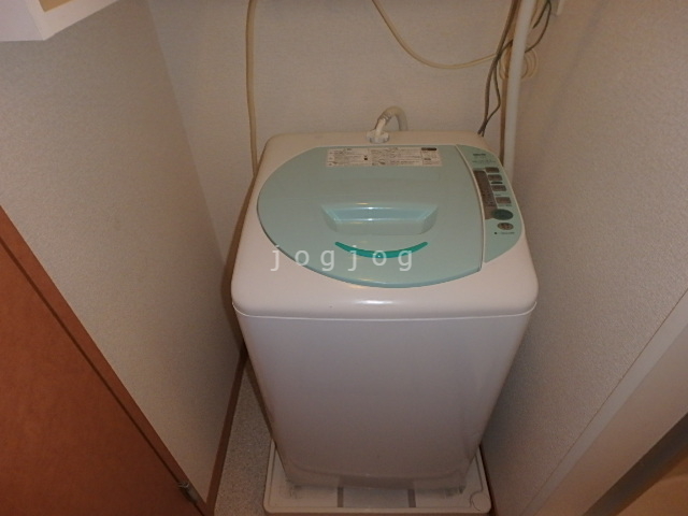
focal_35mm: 21
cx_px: 344
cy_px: 258
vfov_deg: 63.4
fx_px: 417
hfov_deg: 79.0
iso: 400
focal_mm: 3.7
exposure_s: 1/30
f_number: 3.5
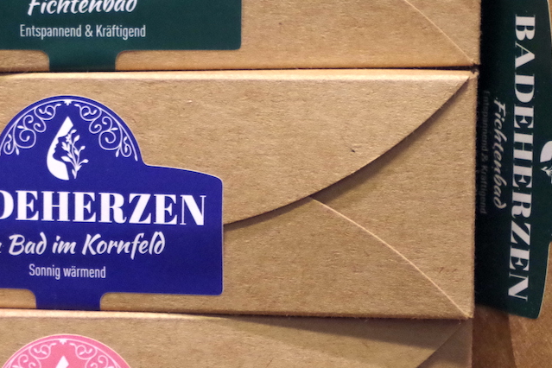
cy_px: 213
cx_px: 65
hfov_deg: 13.6
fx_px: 2300
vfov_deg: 9.1
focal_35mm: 150
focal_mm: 50
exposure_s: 1/80
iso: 3200
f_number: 7.1
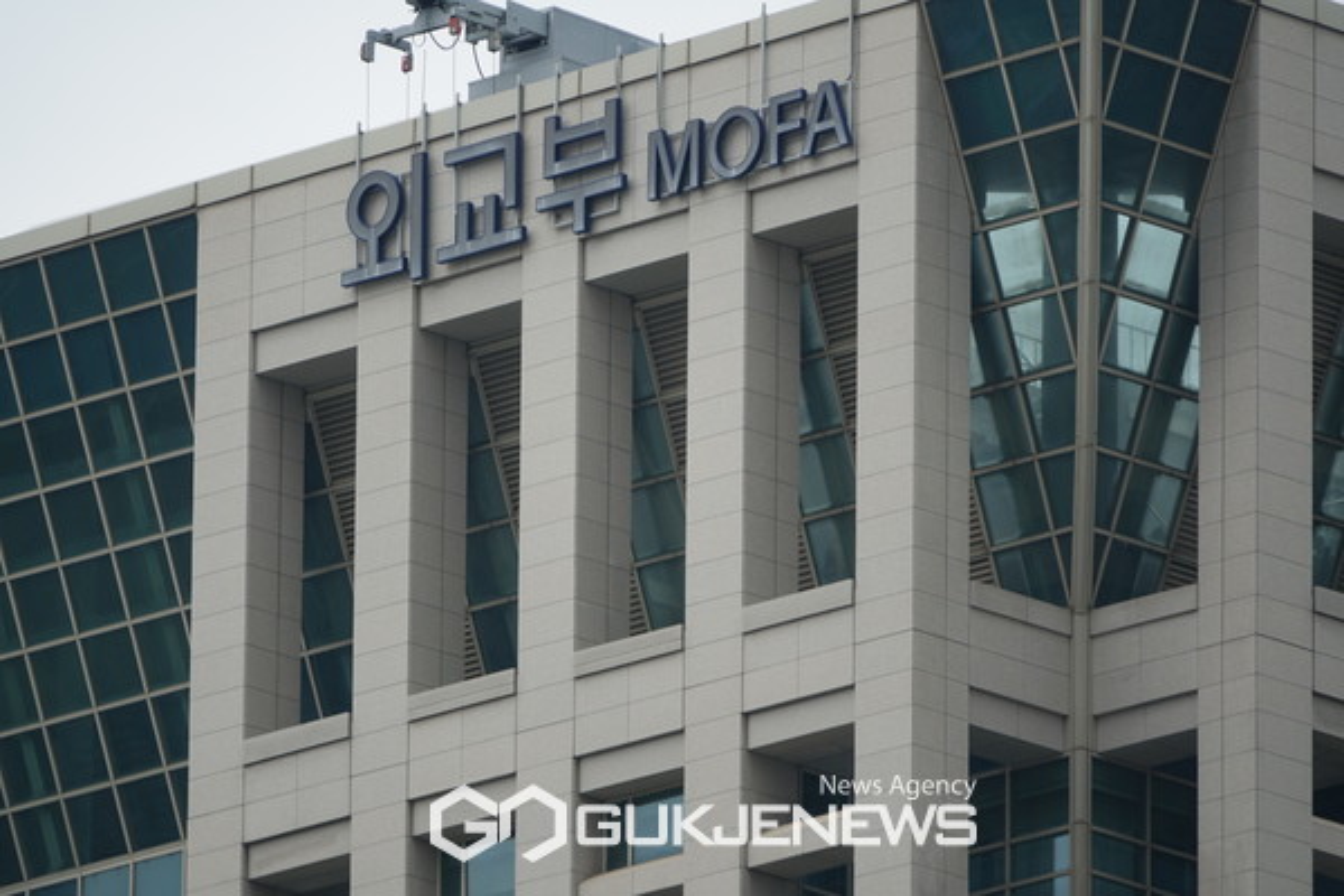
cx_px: 672
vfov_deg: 2.3
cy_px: 448
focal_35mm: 600
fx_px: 22398
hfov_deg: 3.4
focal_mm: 220
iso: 100
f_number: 4
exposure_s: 1/320
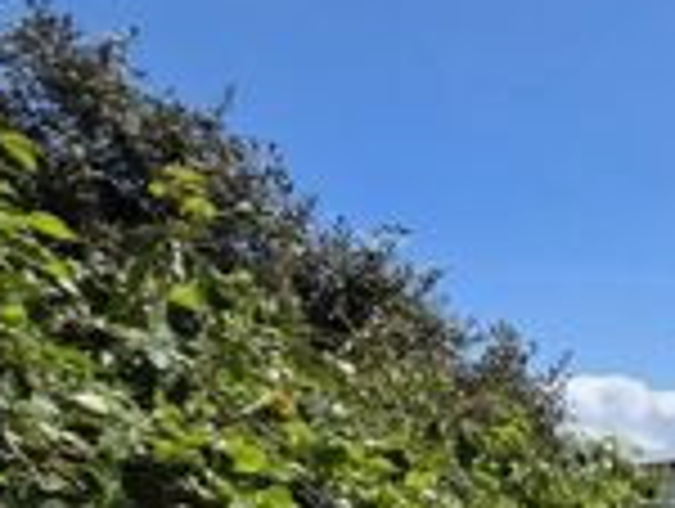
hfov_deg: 18.7
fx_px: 1191
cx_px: 1375
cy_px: 643
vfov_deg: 21.9
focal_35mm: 61
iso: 40
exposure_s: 1/2558
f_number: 1.9
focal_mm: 2.2
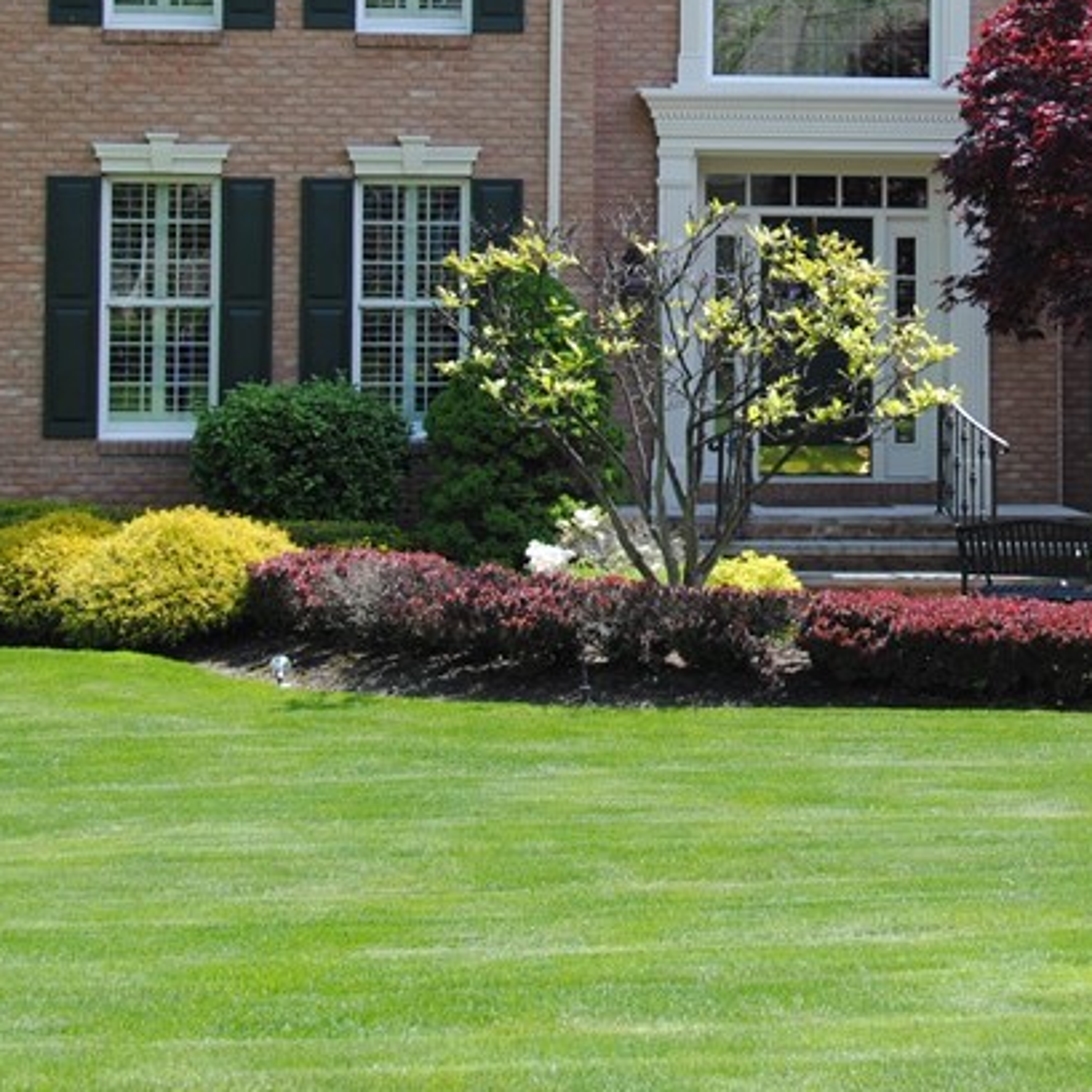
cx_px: 906
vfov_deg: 14.6
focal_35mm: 118
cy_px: 163
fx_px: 4216
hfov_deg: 14.7
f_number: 6.3
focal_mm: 35
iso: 100
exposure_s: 1/160
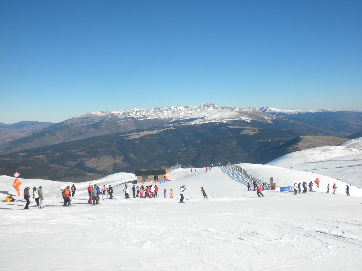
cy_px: 136
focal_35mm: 37
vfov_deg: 38.7
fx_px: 387
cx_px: 181
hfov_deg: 50.1
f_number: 10
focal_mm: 6.6
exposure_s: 1/160
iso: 64
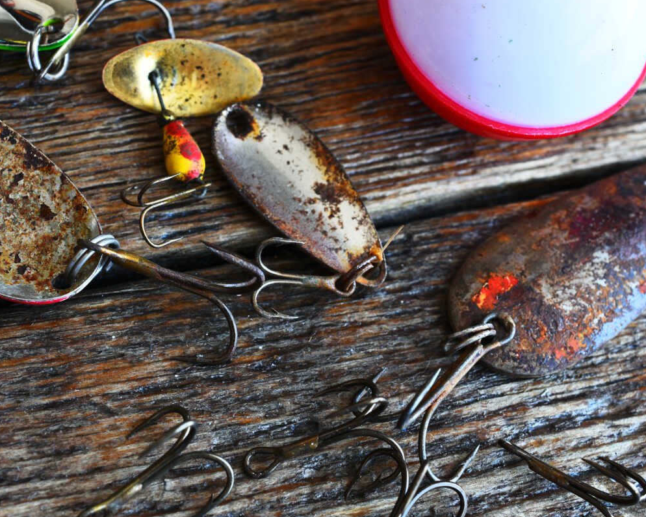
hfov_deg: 27.9
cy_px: 258
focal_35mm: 68
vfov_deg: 22.5
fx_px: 1300
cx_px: 331
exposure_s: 1/5
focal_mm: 40
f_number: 10
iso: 100
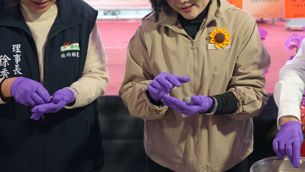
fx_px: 493
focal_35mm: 61
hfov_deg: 34.2
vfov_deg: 19.7
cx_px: 190
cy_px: 74
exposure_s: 1/160
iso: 1250
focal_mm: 36
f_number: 4
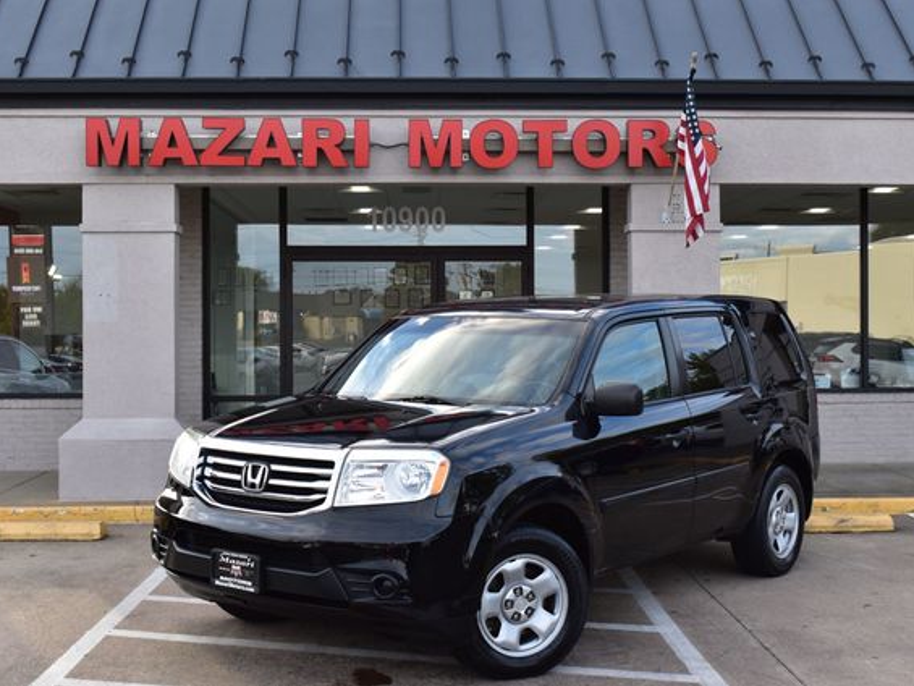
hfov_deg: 38.9
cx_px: 477
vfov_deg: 29.7
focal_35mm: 49
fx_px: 1294
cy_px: 343
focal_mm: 30
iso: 400
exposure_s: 1/160
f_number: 9
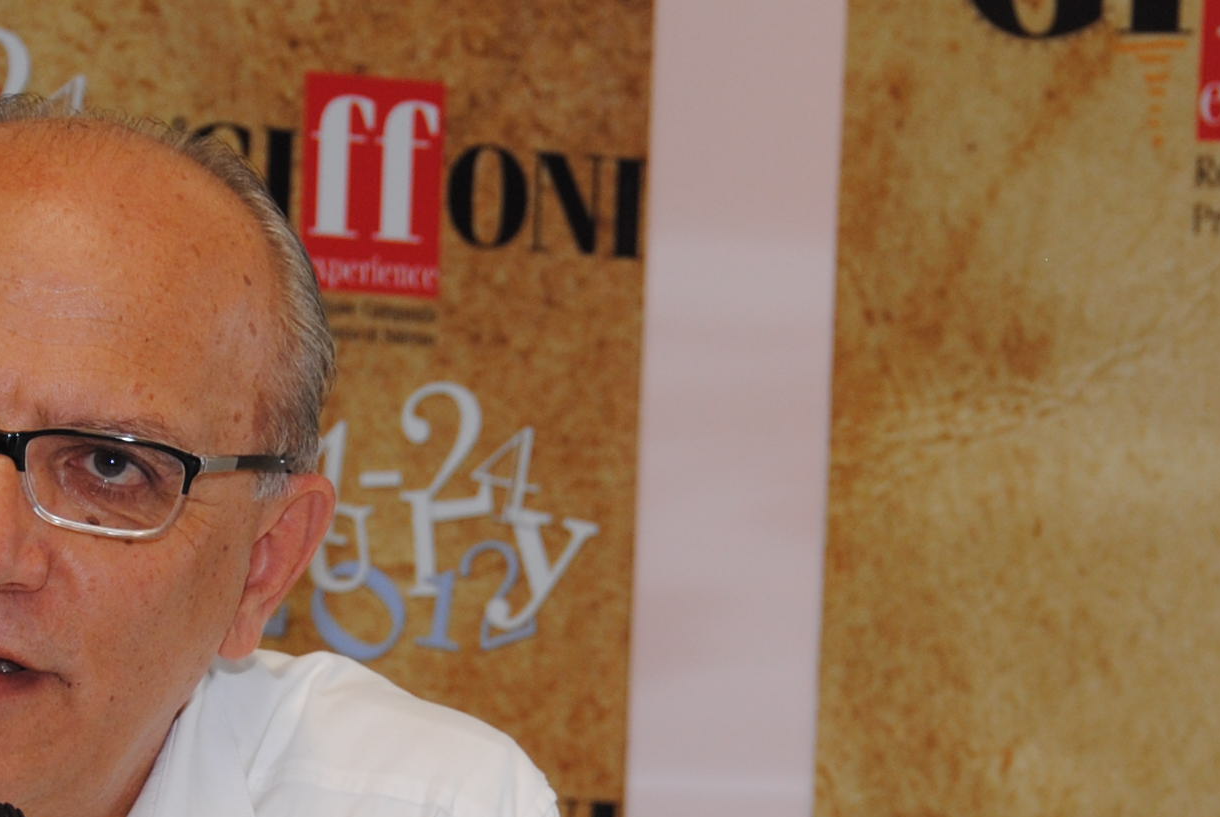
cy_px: 728
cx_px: 634
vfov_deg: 5.8
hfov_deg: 8.6
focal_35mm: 238
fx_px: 8076
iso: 200
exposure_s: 1/25
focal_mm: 50
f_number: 5
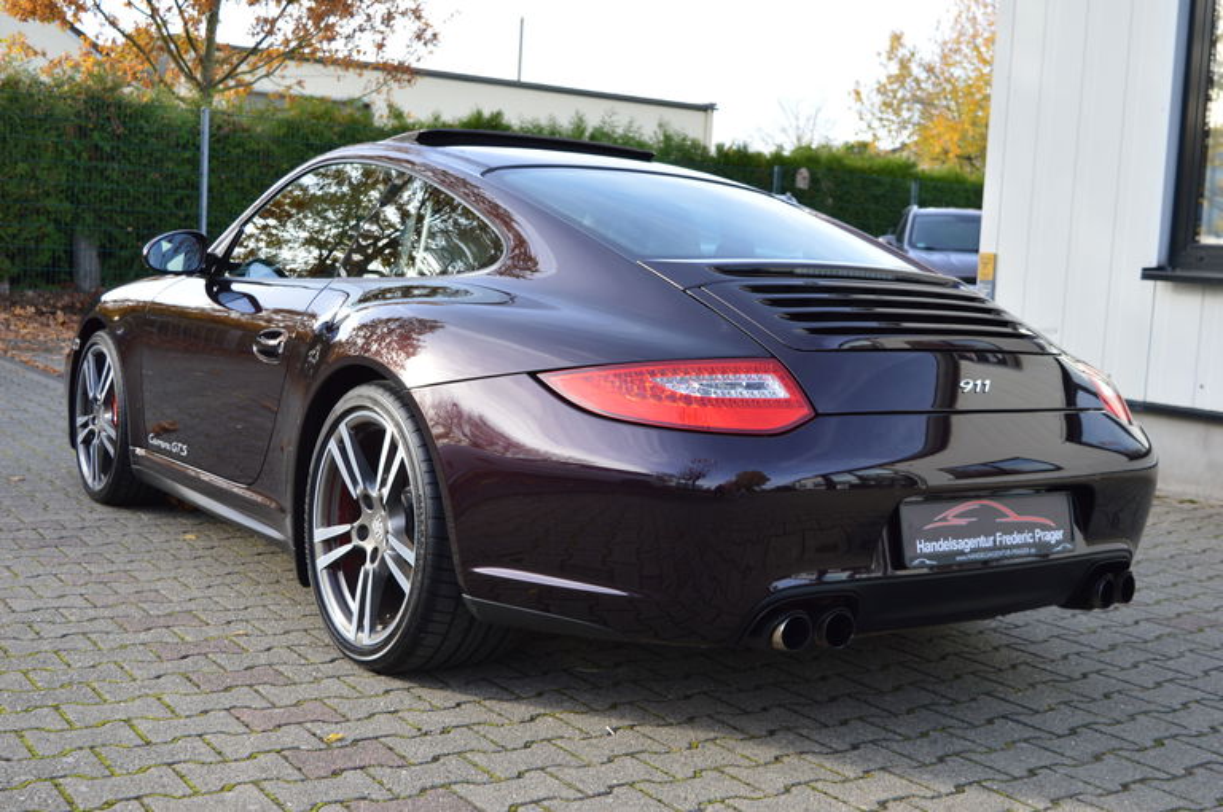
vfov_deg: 31.8
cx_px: 612
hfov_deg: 46.5
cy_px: 406
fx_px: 1425
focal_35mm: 42
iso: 110
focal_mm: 28
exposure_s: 1/125
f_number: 5.6
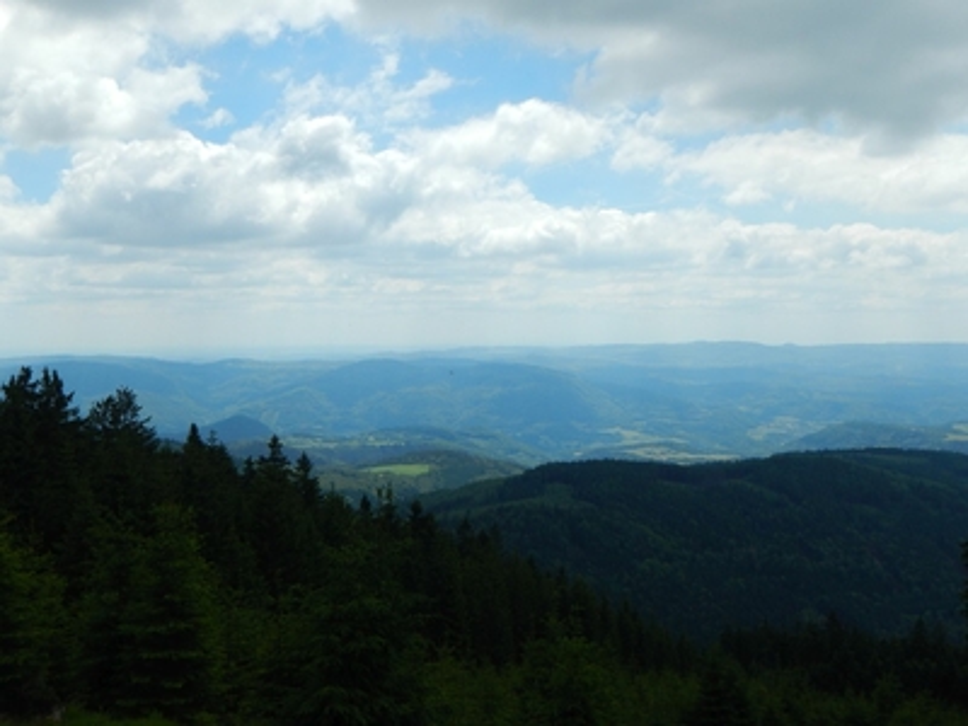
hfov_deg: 47.9
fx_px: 1091
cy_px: 363
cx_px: 484
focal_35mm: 39
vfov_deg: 36.8
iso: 125
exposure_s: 1/400
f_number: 8
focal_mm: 7
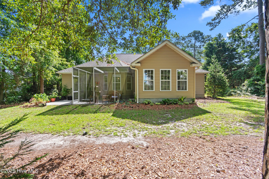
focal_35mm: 15
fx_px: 112
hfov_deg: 100.4
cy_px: 90
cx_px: 134
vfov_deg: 77.3
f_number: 5
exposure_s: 1/100
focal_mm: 10
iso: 100
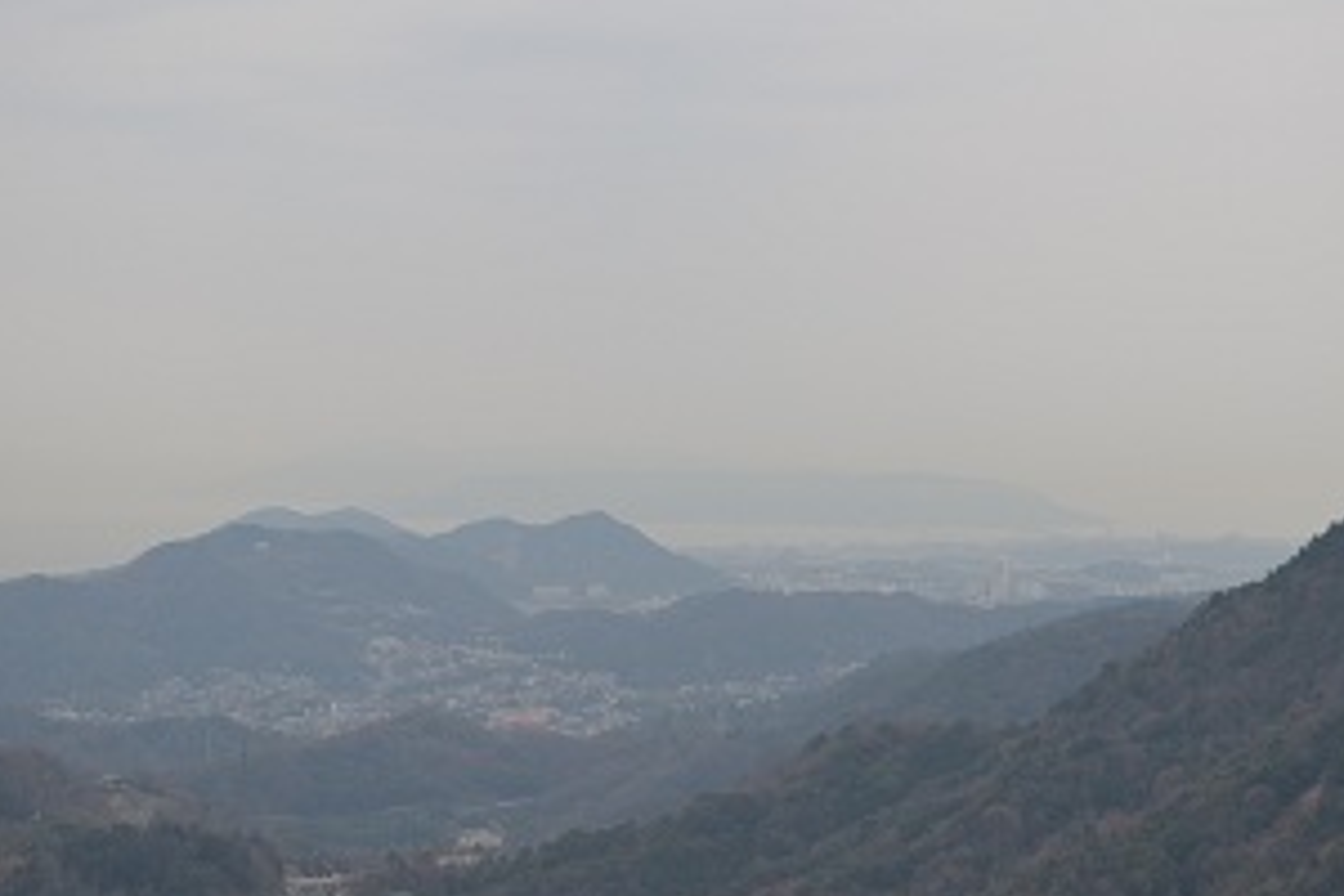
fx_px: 3015
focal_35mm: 81
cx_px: 706
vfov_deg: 16.8
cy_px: 246
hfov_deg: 25.1
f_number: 2.8
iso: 100
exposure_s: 1/2000
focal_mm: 35
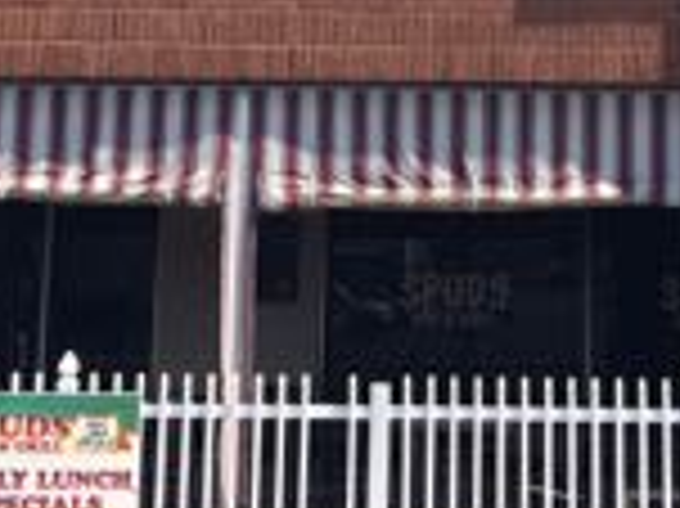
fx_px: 2257
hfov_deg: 17.1
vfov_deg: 12.2
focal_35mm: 115
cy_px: -292
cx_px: 459
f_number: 2.2
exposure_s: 1/1953
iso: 32
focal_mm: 4.15
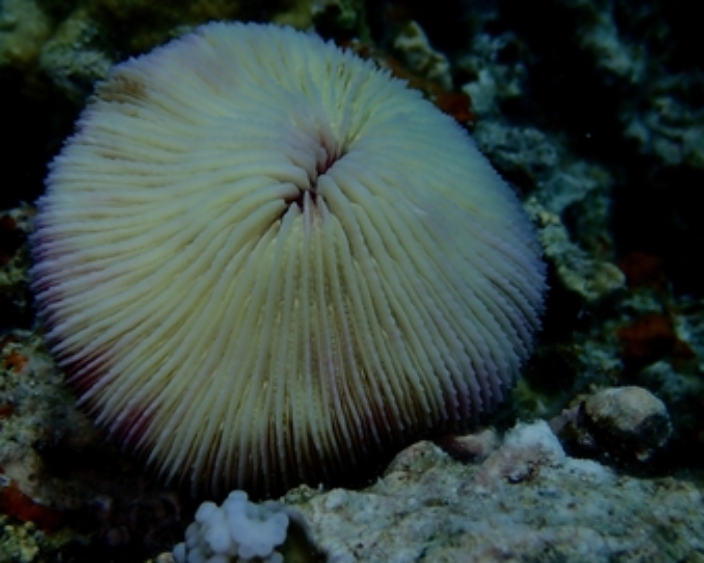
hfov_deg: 38.0
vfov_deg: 30.8
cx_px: 368
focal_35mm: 49
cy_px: 284
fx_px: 1021
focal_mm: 8.41
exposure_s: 1/1000
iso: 100
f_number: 4.5
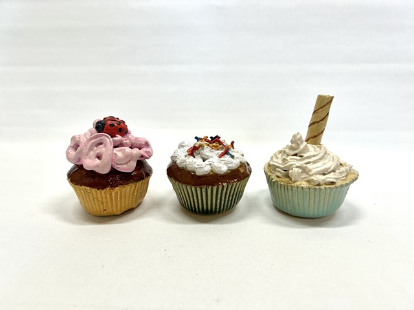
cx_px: 207
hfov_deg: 67.3
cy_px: 155
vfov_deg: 53.1
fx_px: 311
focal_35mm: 26
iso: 50
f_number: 1.5
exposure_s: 1/120
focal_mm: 5.7
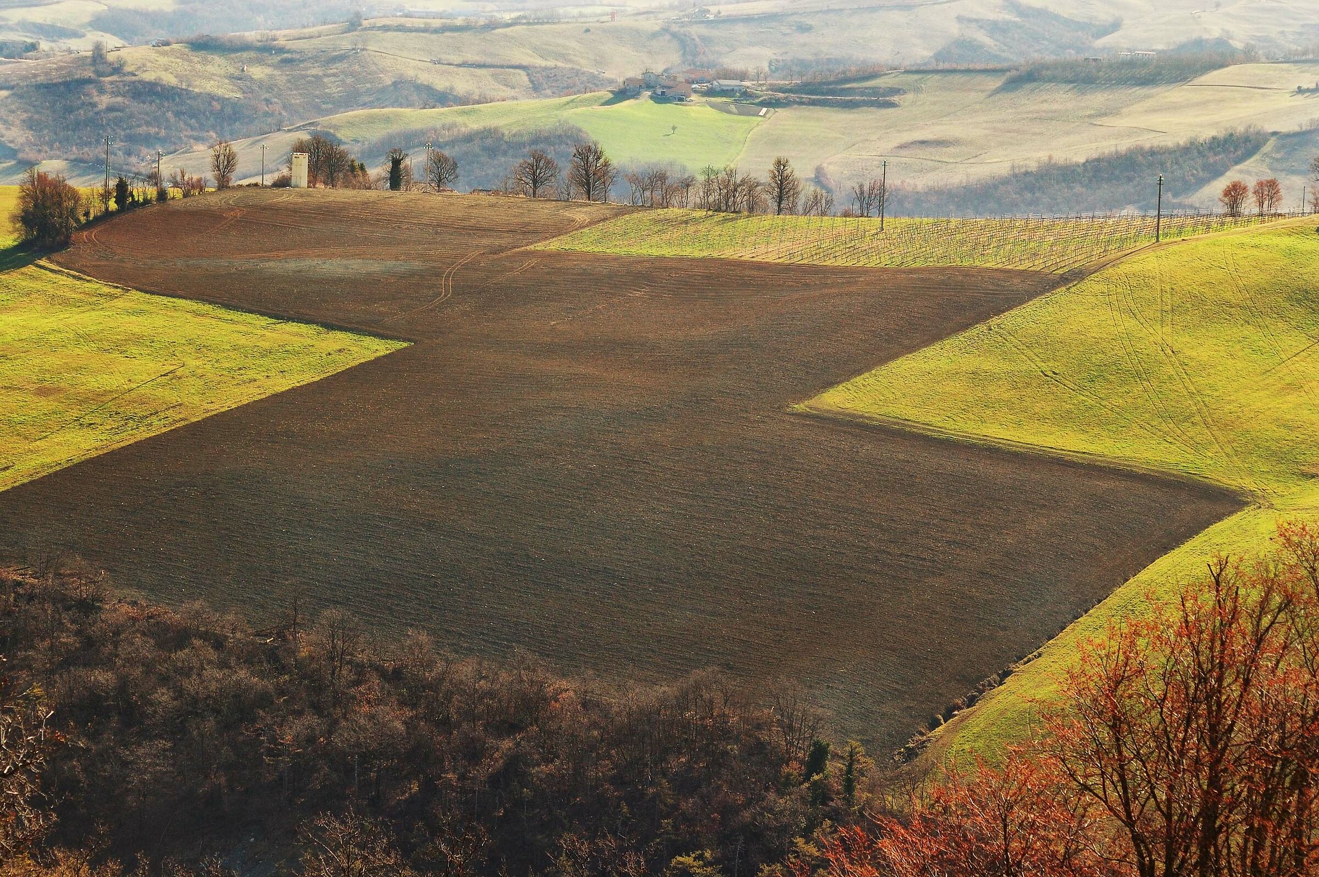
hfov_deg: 15.2
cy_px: 438
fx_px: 4942
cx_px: 660
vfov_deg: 10.1
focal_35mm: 135
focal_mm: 90
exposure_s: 1/320
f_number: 7.1
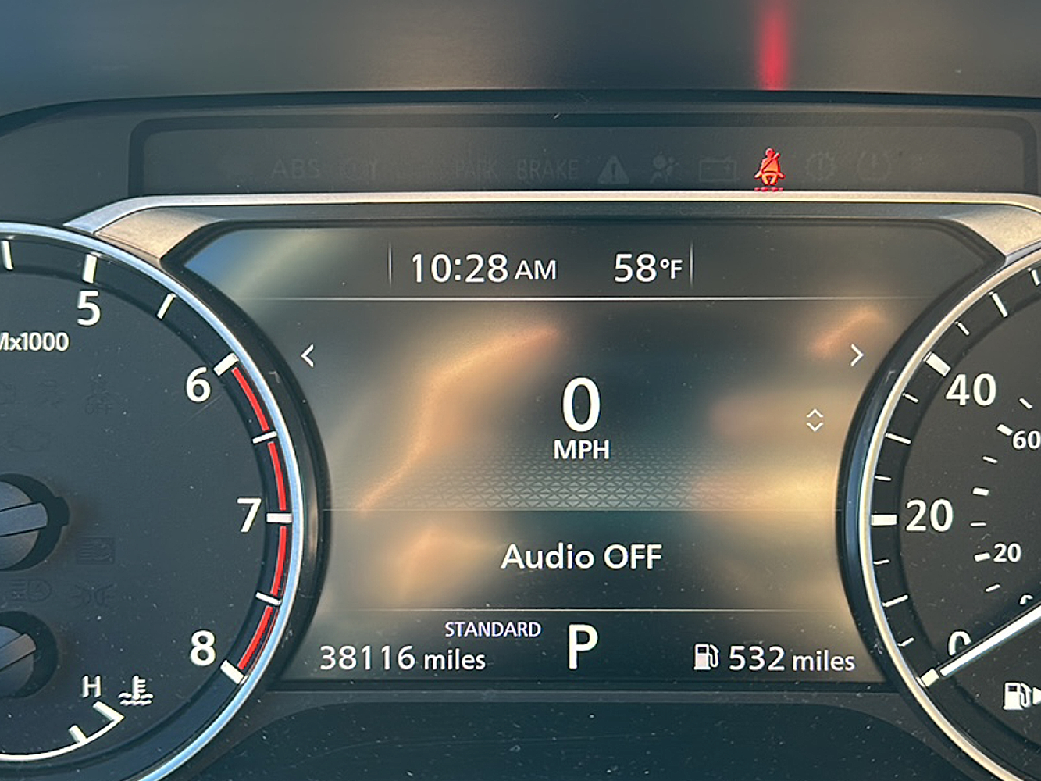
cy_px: 445
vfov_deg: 34.3
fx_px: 1263
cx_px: 587
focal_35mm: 42
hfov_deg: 44.7
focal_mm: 6.86
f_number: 1.78
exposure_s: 1/40
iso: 64
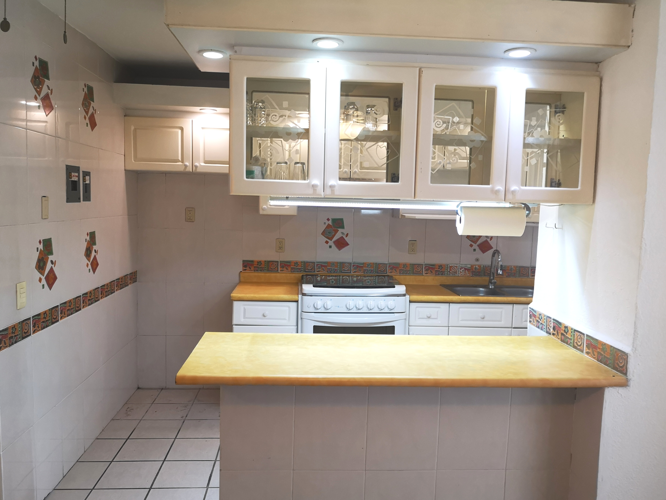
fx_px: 519
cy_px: 250
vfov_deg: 51.4
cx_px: 333
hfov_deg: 65.3
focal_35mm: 27
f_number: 1.8
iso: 160
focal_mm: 5.58
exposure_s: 1/60
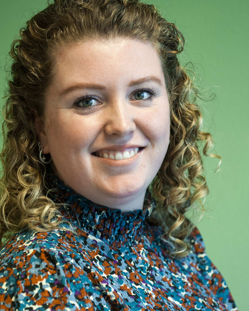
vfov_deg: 18.6
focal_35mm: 103
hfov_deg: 14.9
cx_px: 92
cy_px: 188
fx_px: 949
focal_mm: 70
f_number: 4
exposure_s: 1/100
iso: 1000
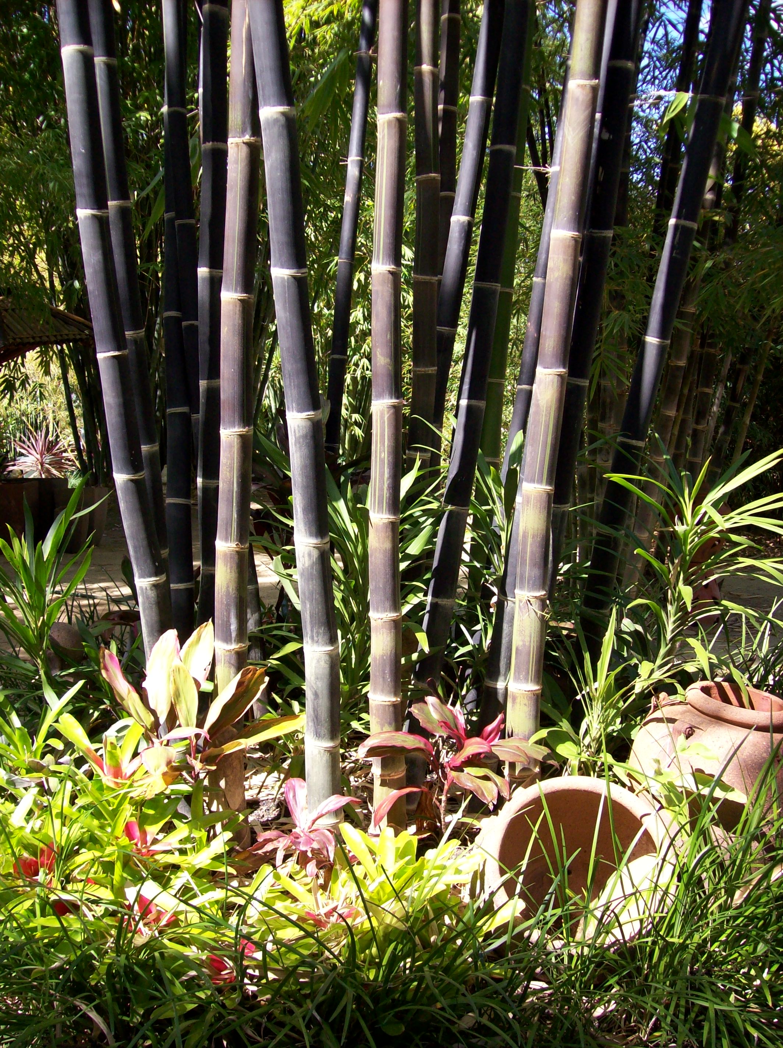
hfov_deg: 39.6
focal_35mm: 36
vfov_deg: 51.4
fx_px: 1088
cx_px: 392
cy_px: 524
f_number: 2.7
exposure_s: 1/309
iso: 80
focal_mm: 6
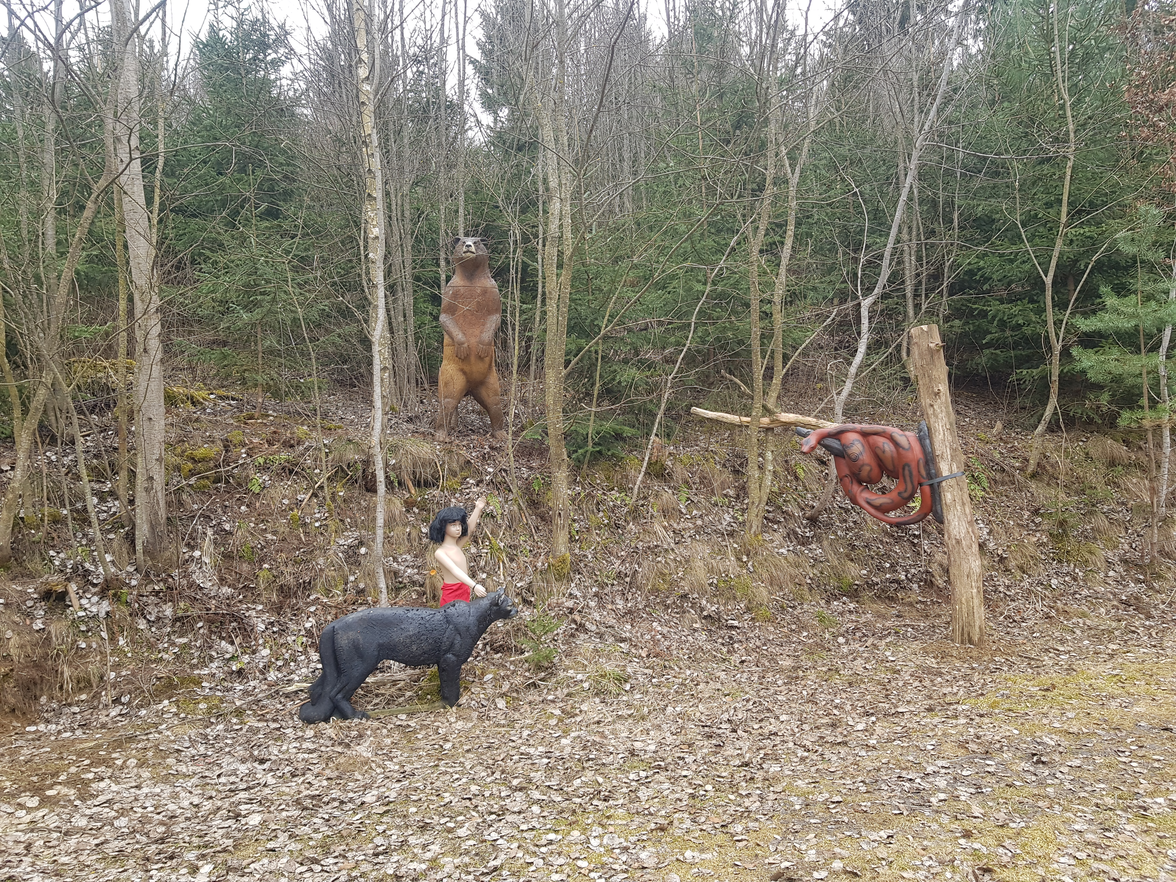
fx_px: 883
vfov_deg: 53.1
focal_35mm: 26
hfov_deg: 67.3
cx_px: 588
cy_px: 441
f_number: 1.7
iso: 40
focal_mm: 4.2
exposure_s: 1/235
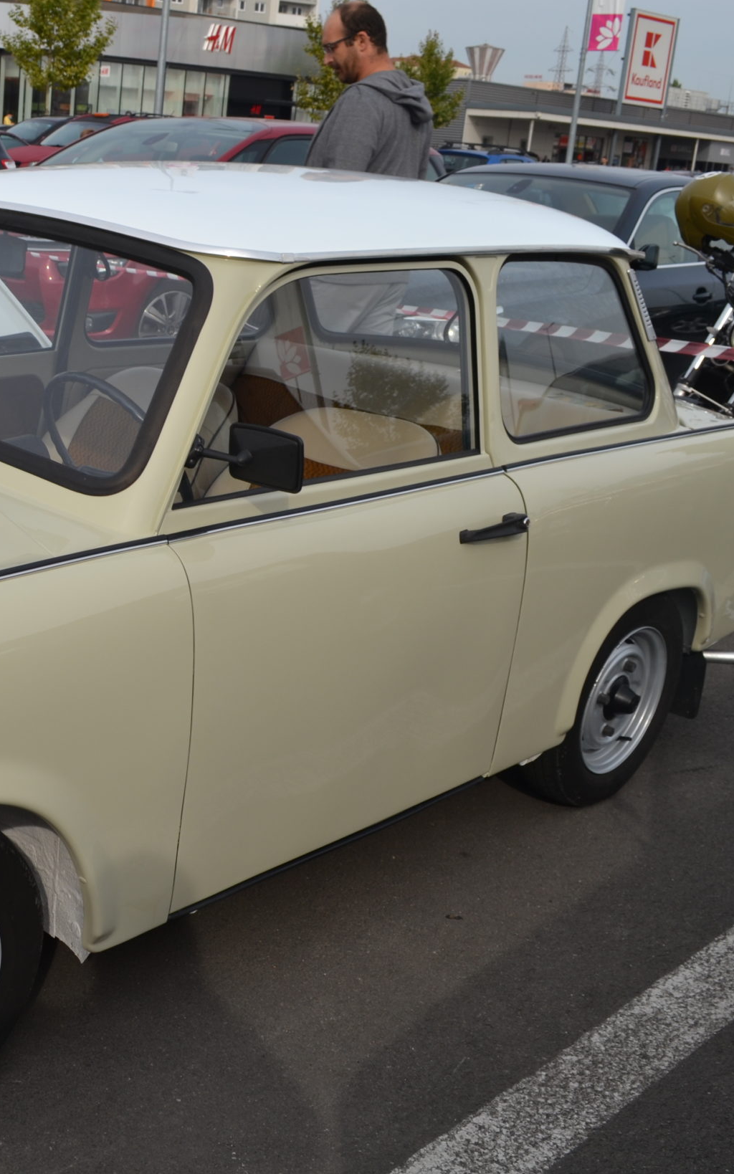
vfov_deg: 46.2
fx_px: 1376
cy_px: 600
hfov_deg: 28.1
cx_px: 3
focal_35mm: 43
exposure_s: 1/250
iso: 100
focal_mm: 18
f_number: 7.1
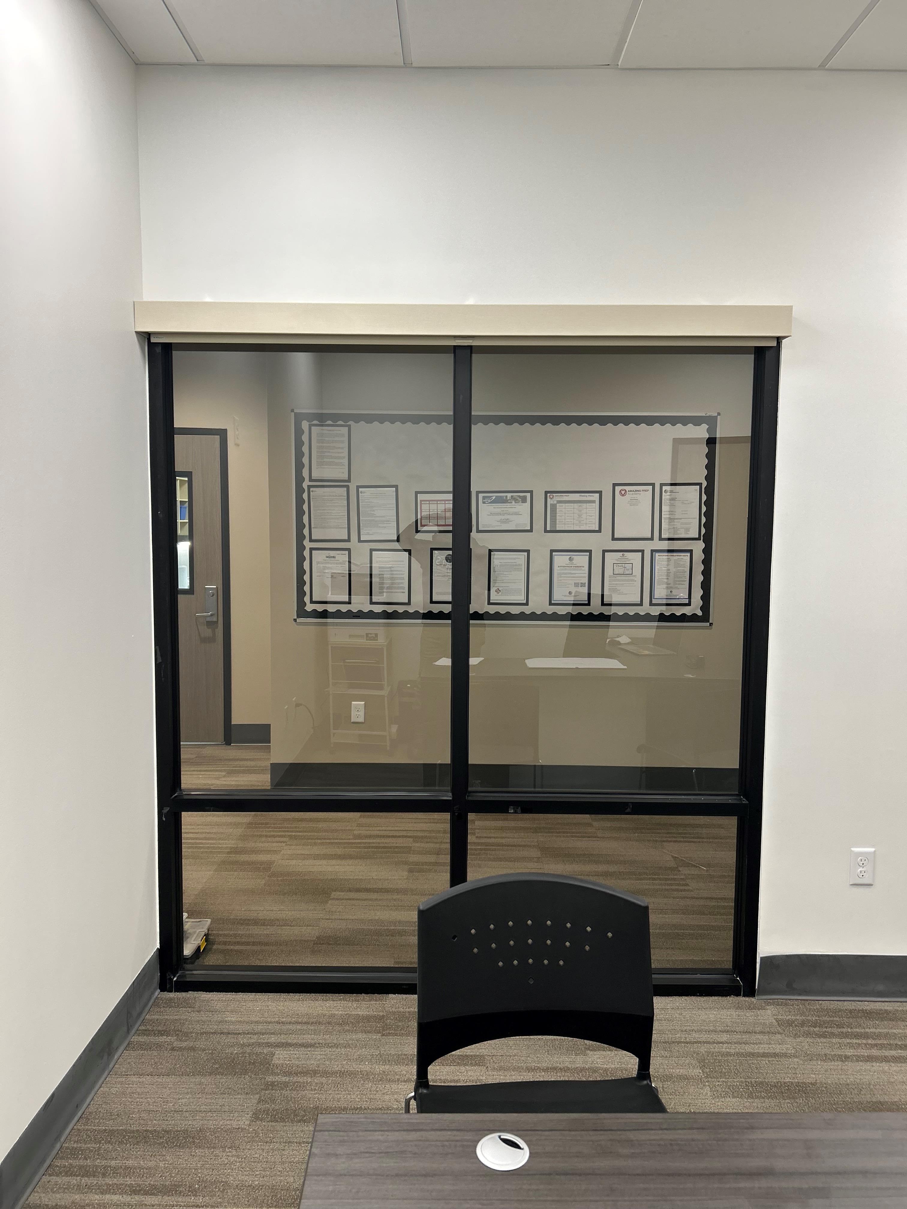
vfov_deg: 67.3
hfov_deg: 53.1
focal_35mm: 26
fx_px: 908
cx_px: 454
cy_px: 604
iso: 100
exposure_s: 1/120
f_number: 1.5
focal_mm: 5.7
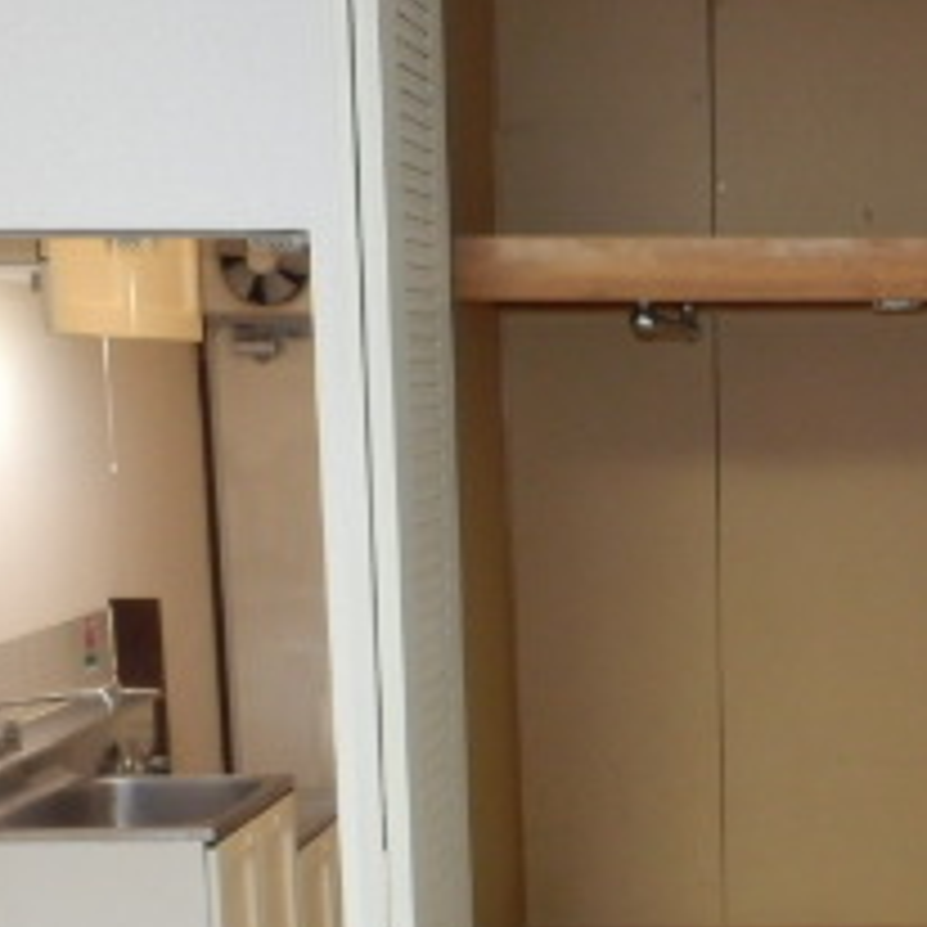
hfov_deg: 25.0
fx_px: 2000
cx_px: 909
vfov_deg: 25.6
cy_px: 742
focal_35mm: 66
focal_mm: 4.2
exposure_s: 1/30
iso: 320
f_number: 3
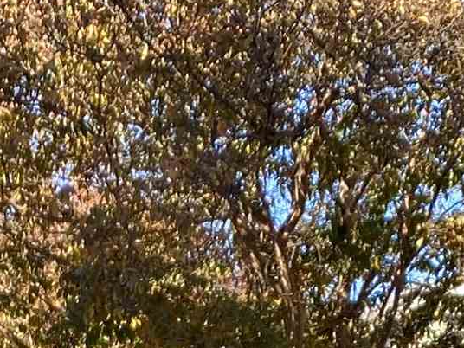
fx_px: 1997
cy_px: 836
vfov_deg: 9.0
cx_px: 274
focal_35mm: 149
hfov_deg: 13.2
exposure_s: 1/193
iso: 32
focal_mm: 4.25
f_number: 1.8
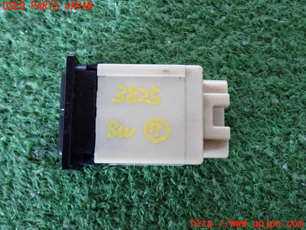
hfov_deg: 40.4
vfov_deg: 30.9
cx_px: 153
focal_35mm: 47
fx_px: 415
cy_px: 115
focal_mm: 8.4
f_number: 3.1
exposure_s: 1/40
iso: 800
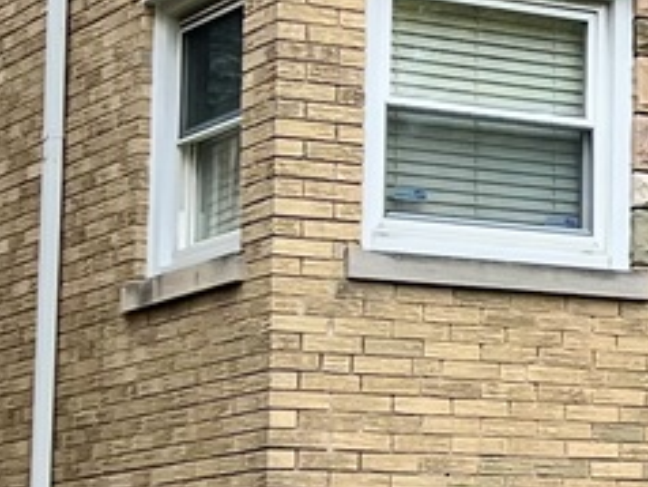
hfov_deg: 11.7
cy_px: 302
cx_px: 1154
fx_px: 2942
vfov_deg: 9.5
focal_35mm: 157
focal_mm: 5.7
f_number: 1.5
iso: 50
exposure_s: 1/2762
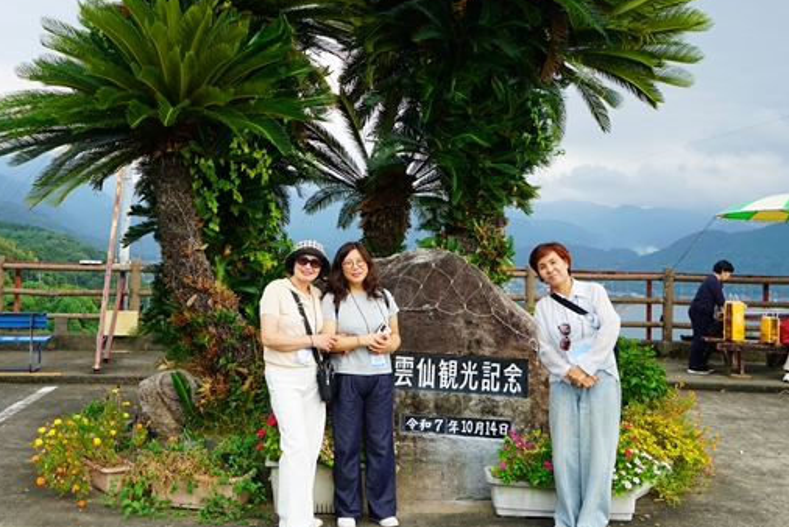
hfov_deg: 50.4
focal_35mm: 38
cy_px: 212
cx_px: 320
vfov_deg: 35.0
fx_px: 833
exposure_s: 1/100
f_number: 6.3
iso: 100
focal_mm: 26
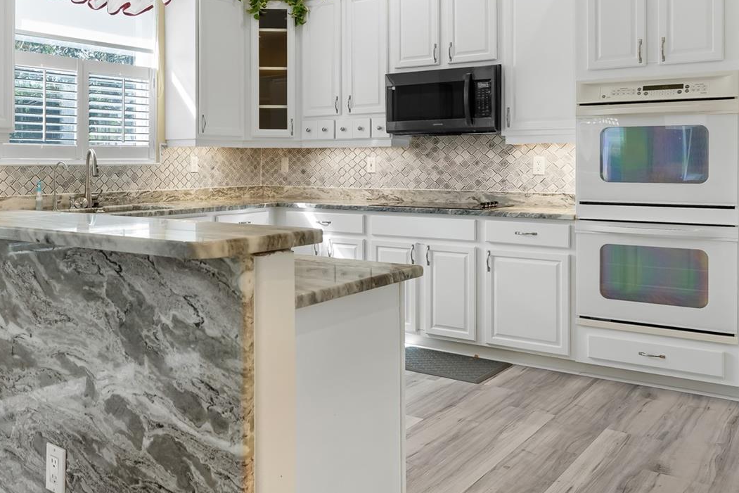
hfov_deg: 52.4
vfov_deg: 36.7
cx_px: 243
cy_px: 164
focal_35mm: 36
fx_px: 734
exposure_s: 1/20
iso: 400
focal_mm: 23.5
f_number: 8
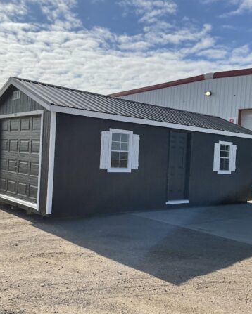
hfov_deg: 39.2
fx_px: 354
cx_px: 119
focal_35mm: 38
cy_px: 157
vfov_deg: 47.9
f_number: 1.8
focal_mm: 3
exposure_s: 1/3534
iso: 16
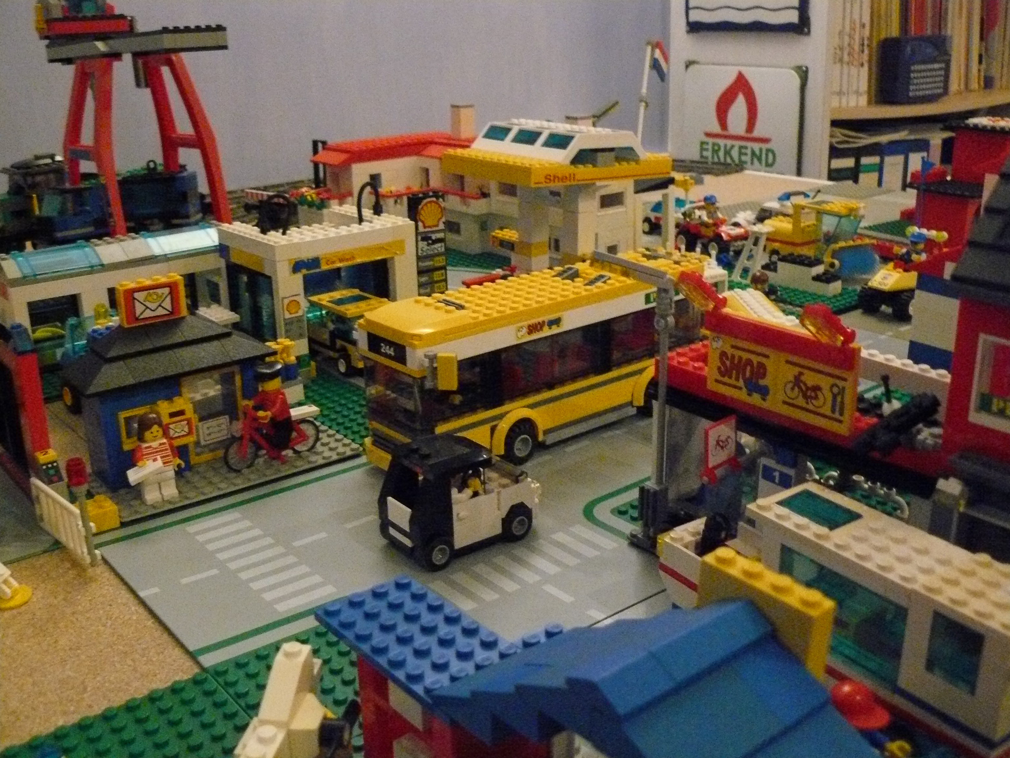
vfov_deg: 39.7
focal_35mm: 36
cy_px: 379
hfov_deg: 51.4
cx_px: 505
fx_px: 1050
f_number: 2.8
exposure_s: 1/13
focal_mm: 6
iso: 800
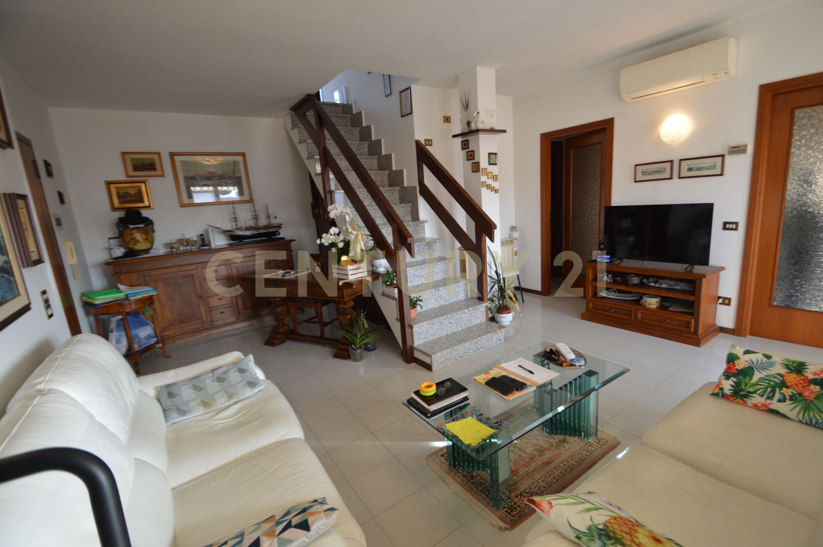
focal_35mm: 21
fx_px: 480
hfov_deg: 81.3
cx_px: 412
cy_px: 274
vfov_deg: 59.4
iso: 400
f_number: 4
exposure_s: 1/60
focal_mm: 14
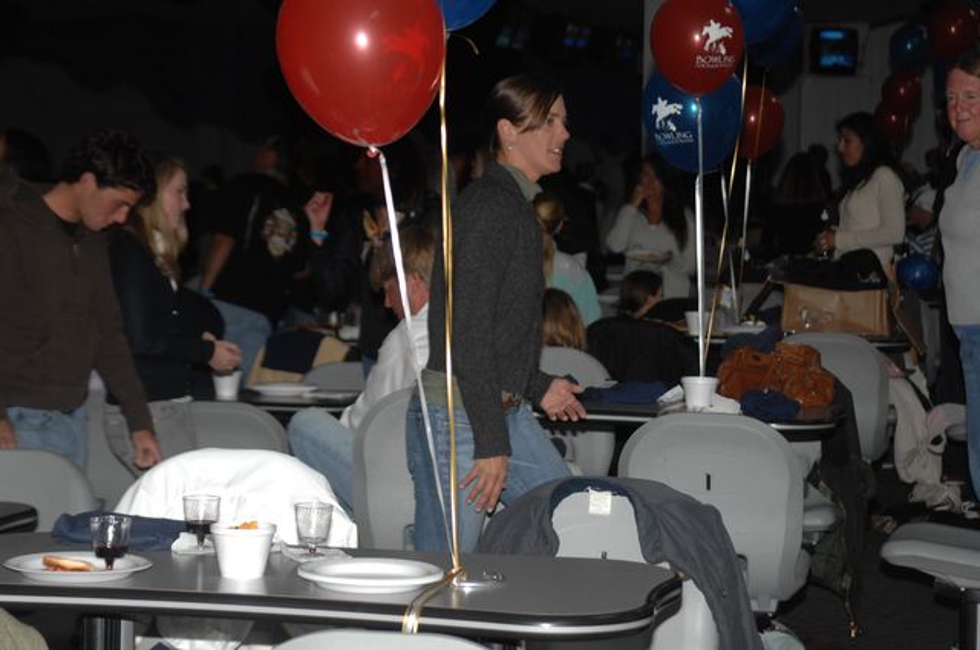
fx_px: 2855
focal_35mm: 105
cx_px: 490
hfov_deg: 19.5
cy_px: 325
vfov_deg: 13.0
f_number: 4.8
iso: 400
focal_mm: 70
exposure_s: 1/125
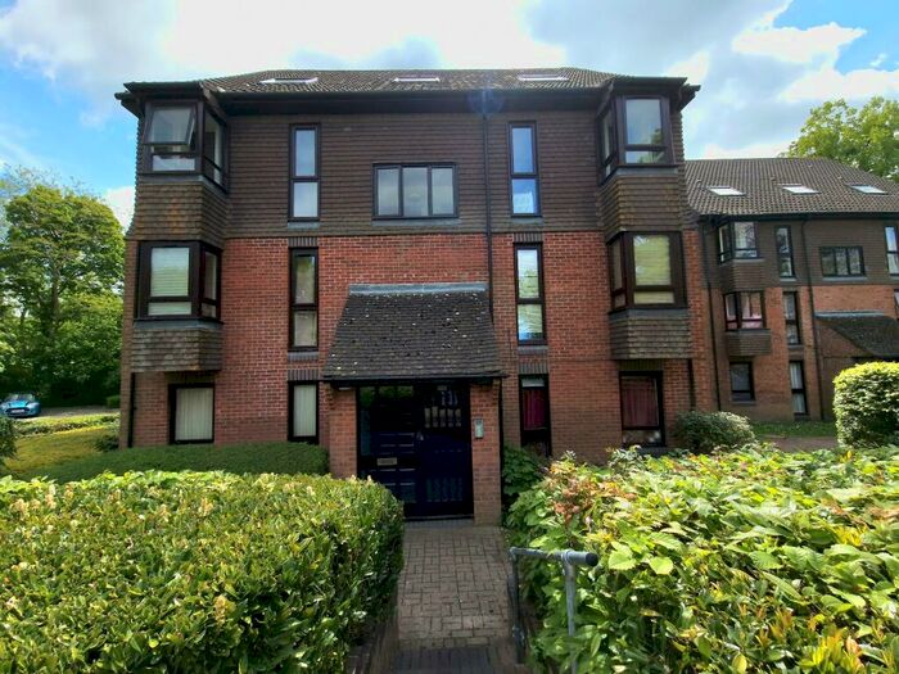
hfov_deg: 106.2
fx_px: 338
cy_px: 337
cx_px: 450
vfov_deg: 89.9
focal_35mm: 13
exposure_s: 1/1250
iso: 50
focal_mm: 2.2
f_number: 2.2
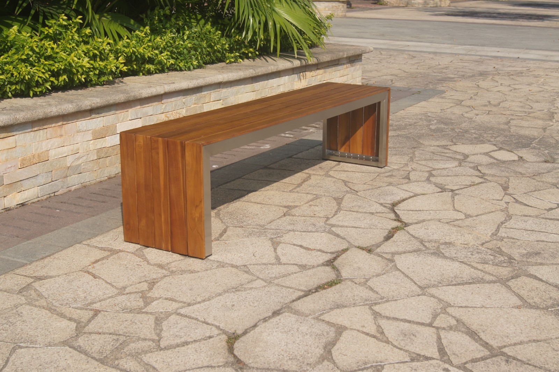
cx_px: 280
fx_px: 815
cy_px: 186
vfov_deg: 25.7
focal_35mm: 52
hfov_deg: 37.9
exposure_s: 1/320
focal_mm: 35
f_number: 9
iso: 100
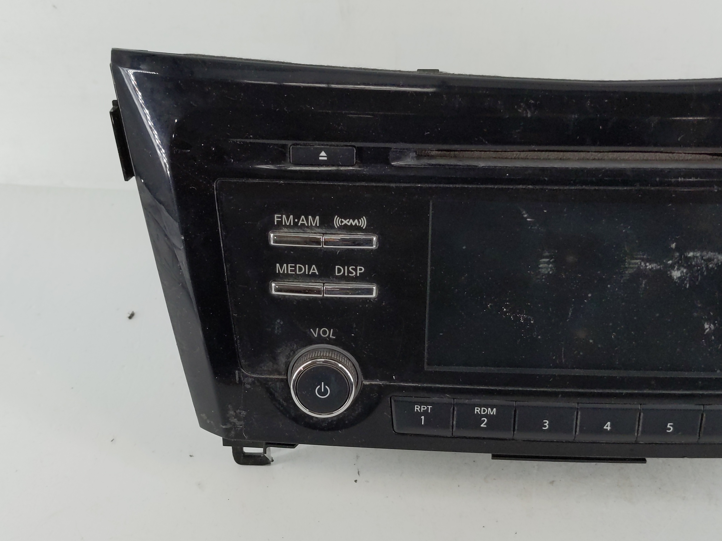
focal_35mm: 25
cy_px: 270
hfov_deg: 69.4
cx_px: 361
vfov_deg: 54.9
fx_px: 521
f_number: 1.73
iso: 61
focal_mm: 4.38
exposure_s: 1/110
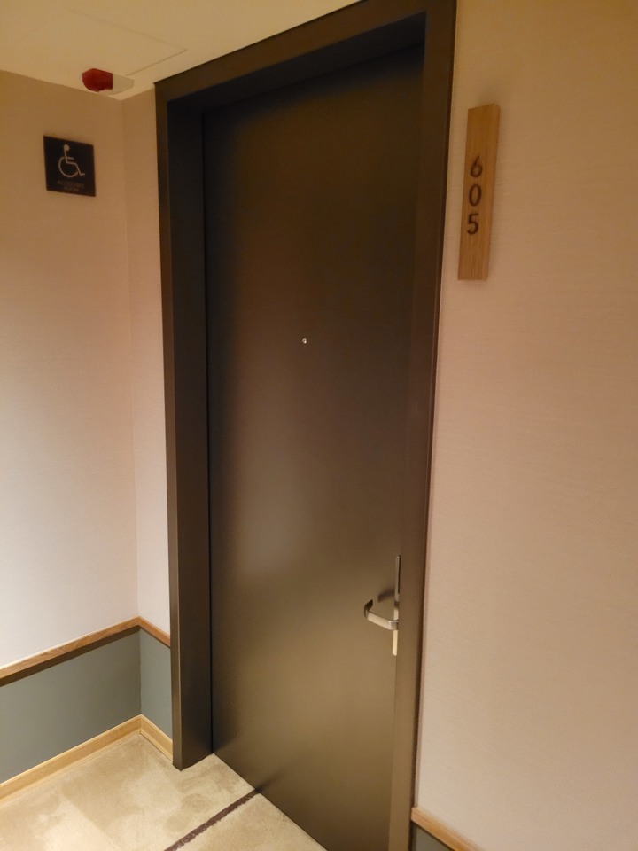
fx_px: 639
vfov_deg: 67.3
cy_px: 426
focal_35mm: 26
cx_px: 319
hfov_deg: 53.1
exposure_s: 1/24
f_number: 1.8
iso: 1250
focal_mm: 5.4
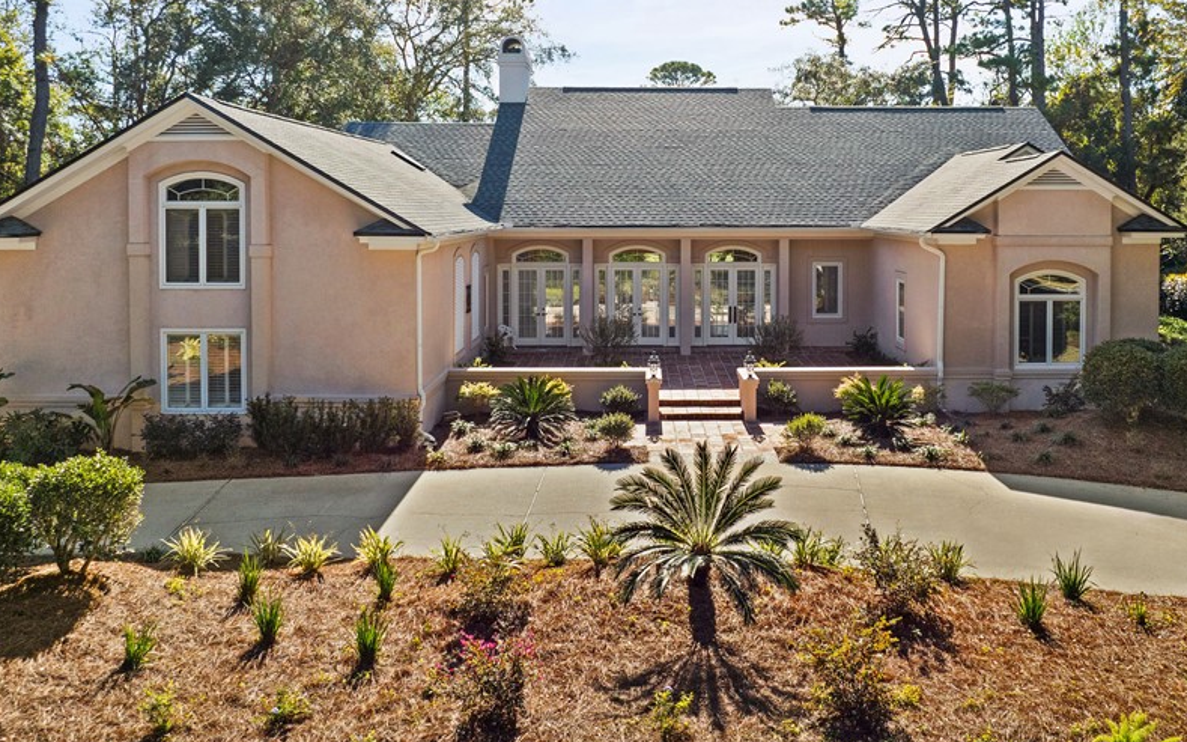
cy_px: 227
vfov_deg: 37.7
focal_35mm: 33
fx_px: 1067
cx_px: 691
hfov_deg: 57.8
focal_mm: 12.29
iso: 240
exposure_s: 1/320
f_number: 2.8
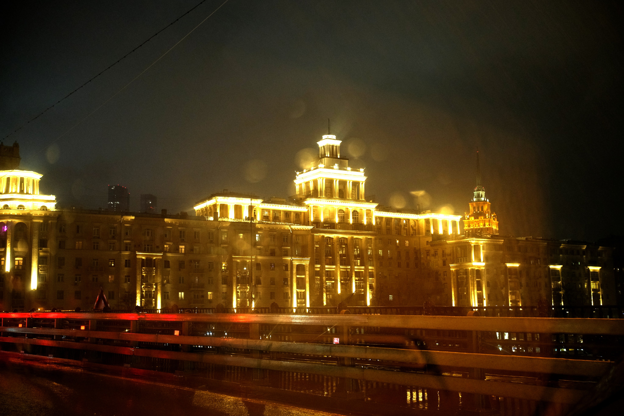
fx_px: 711
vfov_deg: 32.6
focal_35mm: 41
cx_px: 312
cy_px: 208
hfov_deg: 47.4
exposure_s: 1/34
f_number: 3.2
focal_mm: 27
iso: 2500
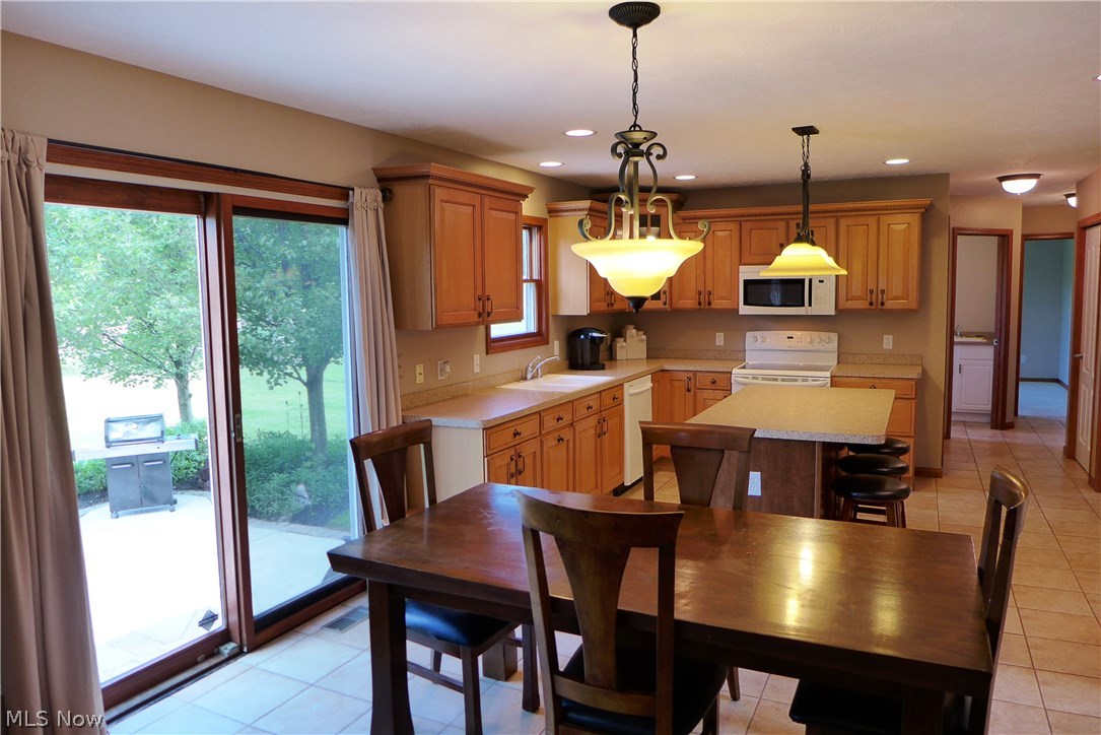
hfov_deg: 73.7
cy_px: 368
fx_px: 734
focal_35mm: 24
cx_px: 550
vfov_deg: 53.2
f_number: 1.4
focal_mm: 4.7
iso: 160
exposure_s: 1/100
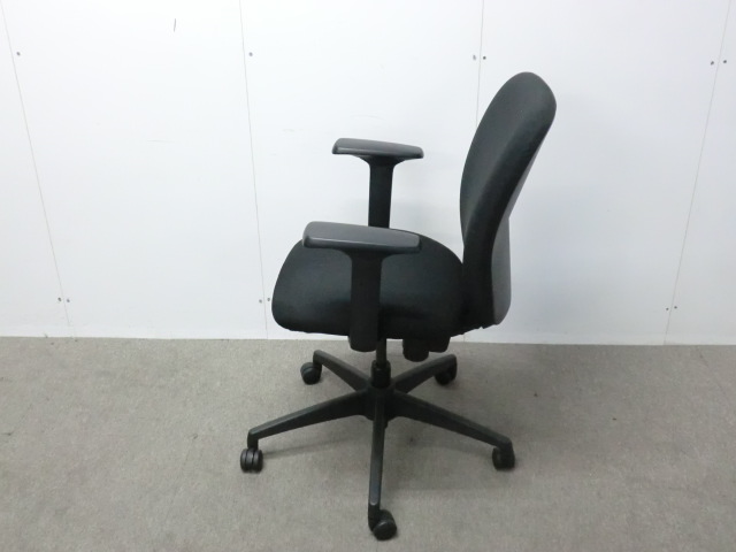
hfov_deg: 49.0
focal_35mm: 38
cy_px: 276
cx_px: 368
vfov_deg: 37.7
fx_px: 808
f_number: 3.9
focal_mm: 6.9
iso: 800
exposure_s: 1/30
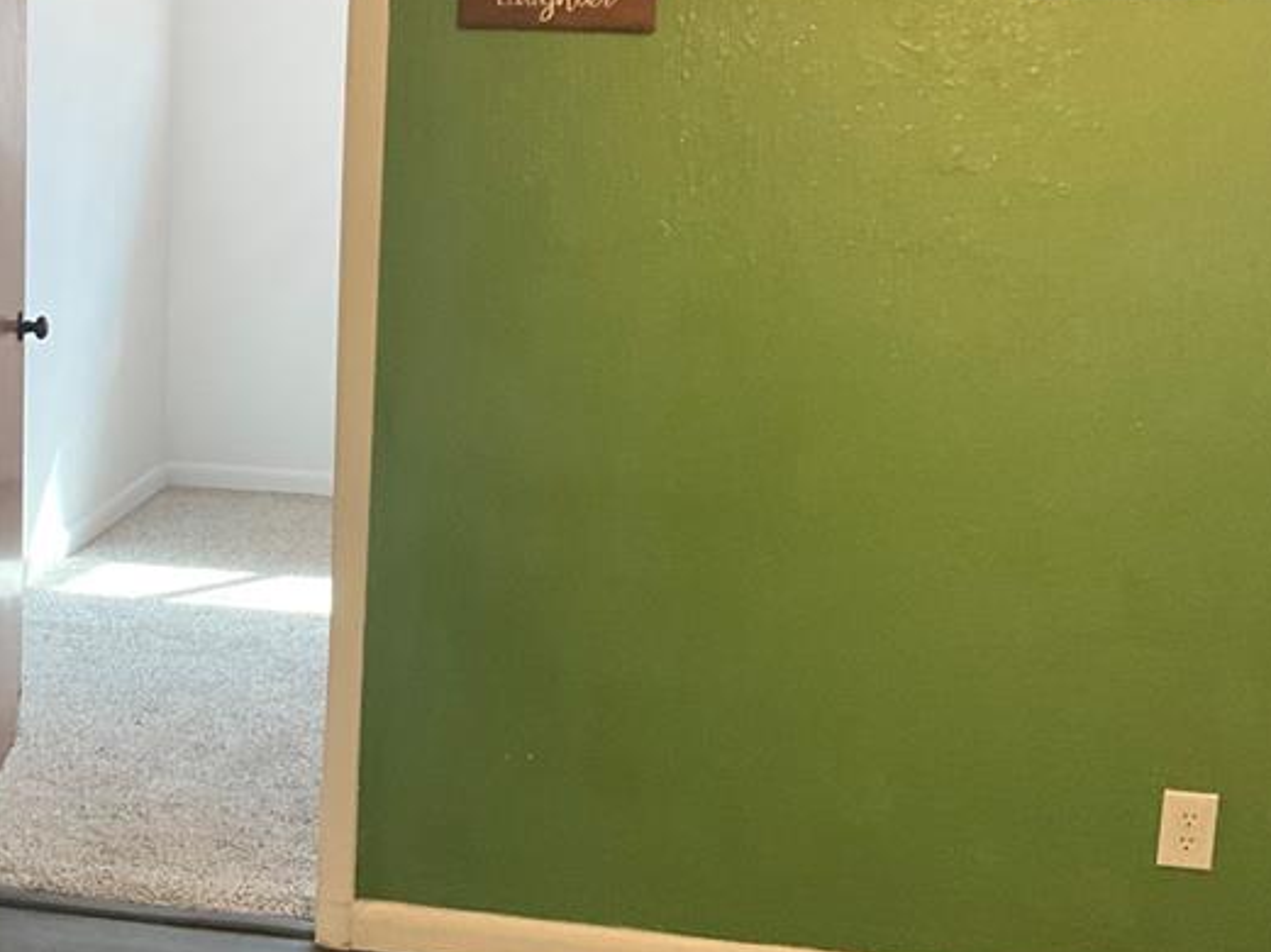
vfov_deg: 25.6
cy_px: 394
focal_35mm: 57
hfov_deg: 32.8
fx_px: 2091
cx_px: 251
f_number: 1.8
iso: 160
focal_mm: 3
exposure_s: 1/60
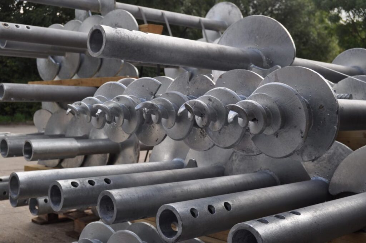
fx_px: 487
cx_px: 183
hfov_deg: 41.2
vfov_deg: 28.0
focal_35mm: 48
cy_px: 122
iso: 200
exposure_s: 1/250
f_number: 8
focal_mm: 32
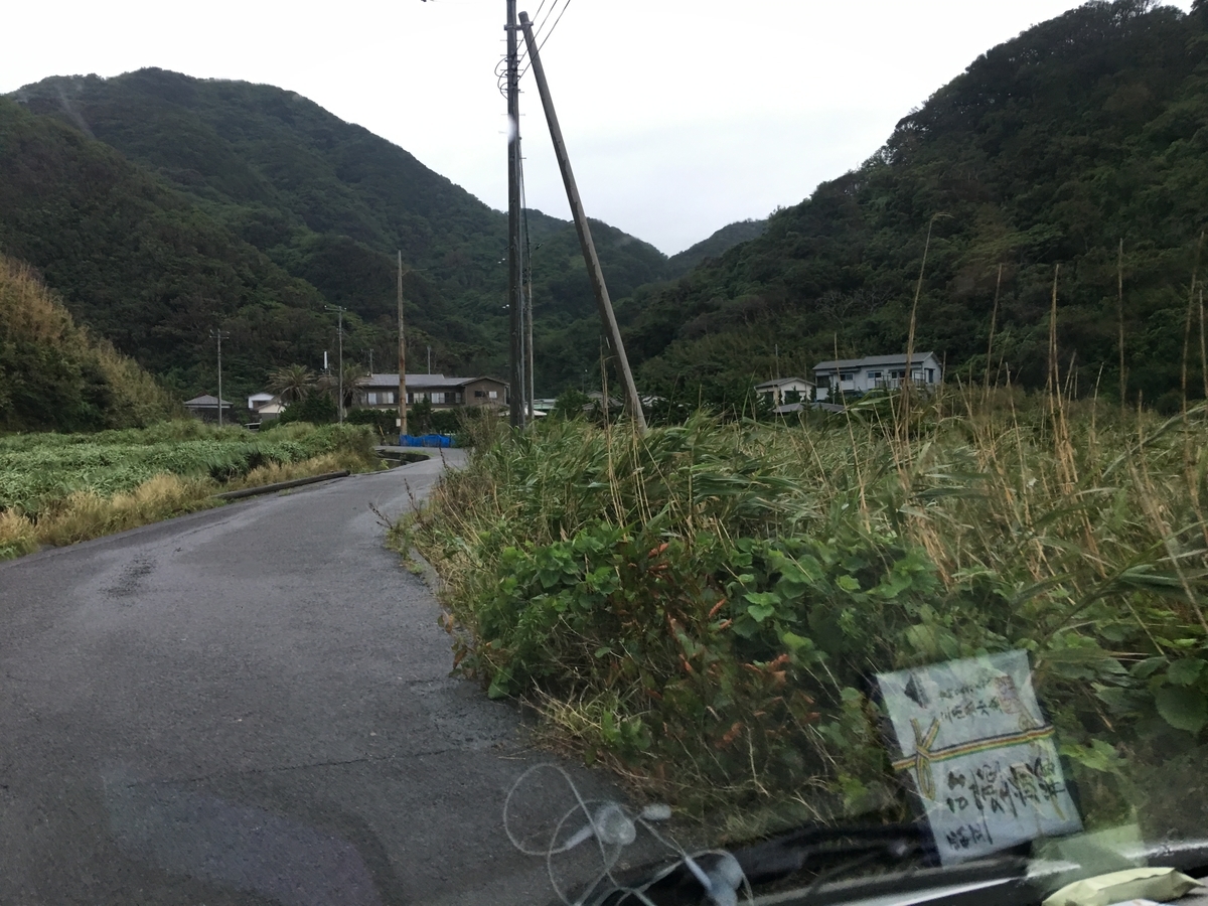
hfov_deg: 61.7
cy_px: 453
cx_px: 604
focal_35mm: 29
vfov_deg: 48.2
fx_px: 1012
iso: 40
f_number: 2.2
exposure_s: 1/30
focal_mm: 4.15
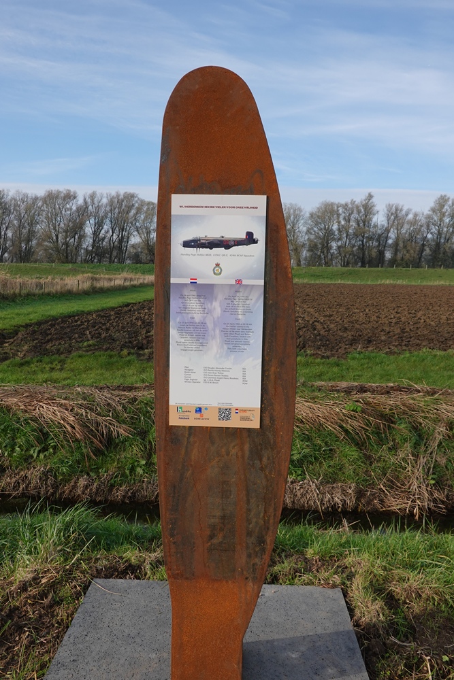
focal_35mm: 29
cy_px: 340
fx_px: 548
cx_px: 227
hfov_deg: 45.0
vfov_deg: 63.7
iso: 125
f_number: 5.6
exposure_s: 1/400
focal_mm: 10.83
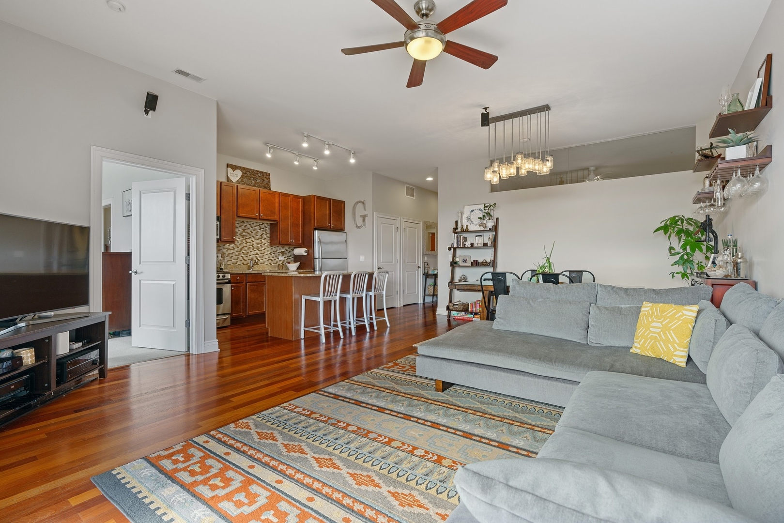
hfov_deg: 93.3
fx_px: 370
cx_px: 392
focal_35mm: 17
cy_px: 262
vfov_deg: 70.5
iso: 320
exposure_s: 1/4
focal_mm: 17
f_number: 8
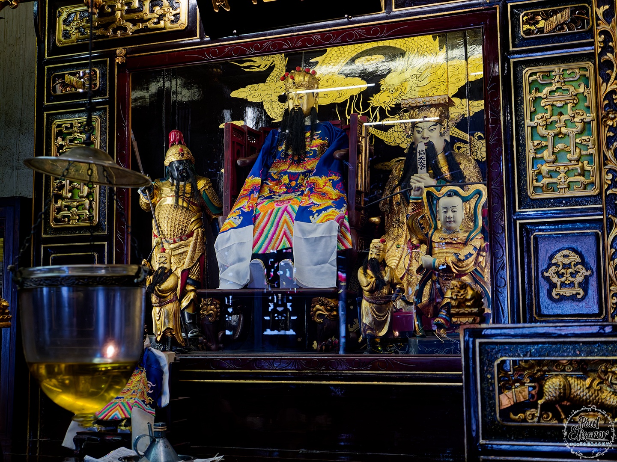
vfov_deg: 29.1
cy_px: 231
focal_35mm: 50
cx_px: 308
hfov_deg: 38.2
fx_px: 891
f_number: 4
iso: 2000
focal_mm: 25
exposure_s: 1/60
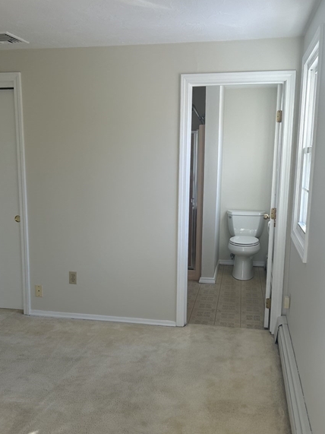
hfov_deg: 40.7
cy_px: 233
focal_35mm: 35
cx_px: 156
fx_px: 438
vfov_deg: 52.6
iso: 40
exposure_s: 1/120
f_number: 1.5
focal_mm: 5.7
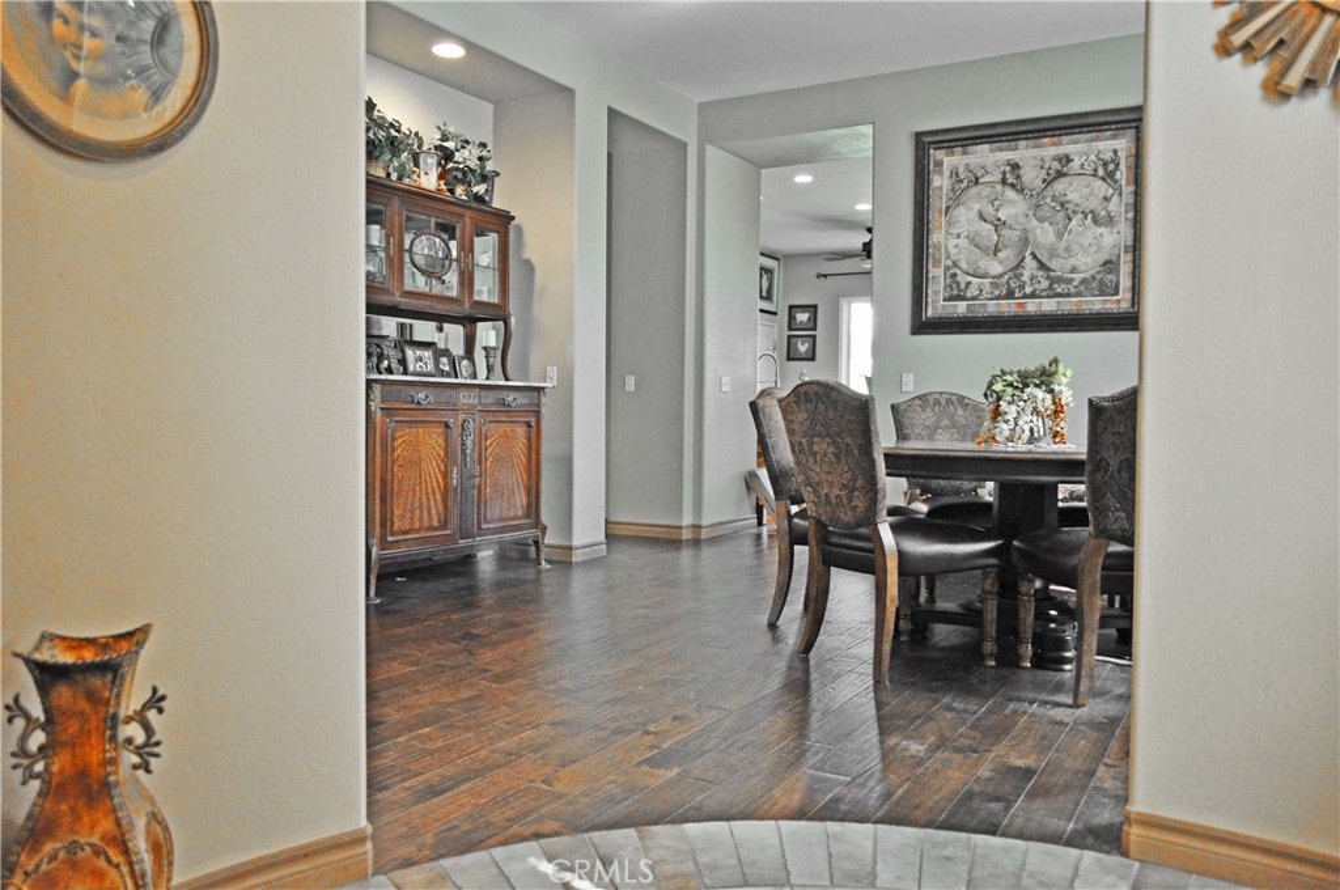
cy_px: 445
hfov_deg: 67.4
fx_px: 1004
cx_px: 670
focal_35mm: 27
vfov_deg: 47.8
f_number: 3.5
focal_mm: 18
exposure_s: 1/50
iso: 800
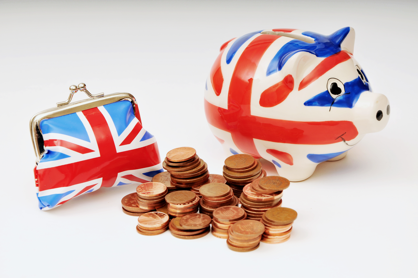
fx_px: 1305
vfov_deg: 12.1
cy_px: 139
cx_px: 209
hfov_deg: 18.2
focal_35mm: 112
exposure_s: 1/320
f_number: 10
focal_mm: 75
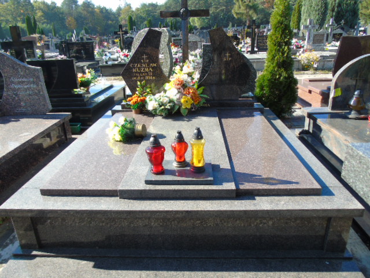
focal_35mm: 25
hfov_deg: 69.4
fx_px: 267
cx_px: 185
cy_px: 139
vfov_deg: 54.9
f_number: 3.4
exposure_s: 1/200
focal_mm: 4.4
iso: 80
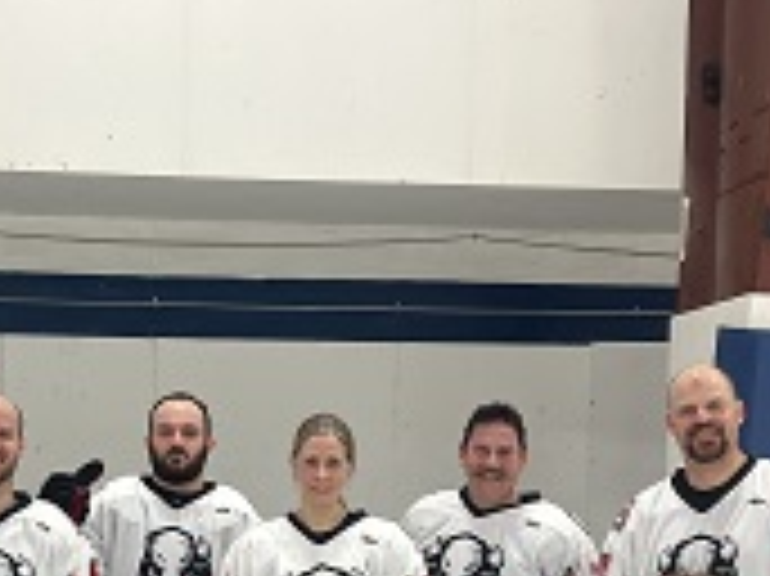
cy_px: 596
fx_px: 1689
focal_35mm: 76
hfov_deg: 25.2
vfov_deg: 18.8
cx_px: 144
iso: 64
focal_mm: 5.7
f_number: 1.5
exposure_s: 1/60
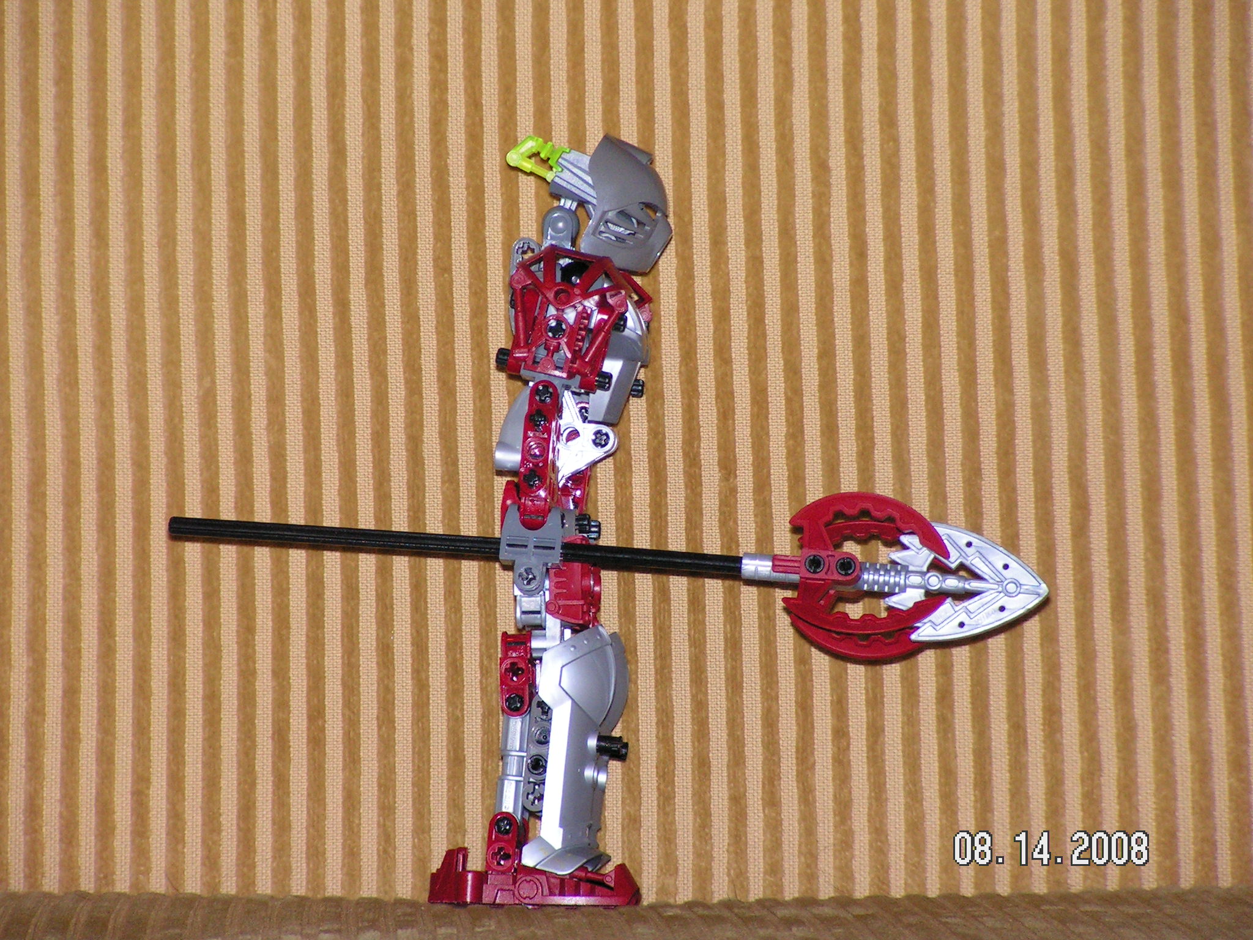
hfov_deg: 10.2
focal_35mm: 194
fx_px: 7022
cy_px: 470
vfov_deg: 7.7
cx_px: 626
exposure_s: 1/200
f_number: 3.4
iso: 200
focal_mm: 32.4
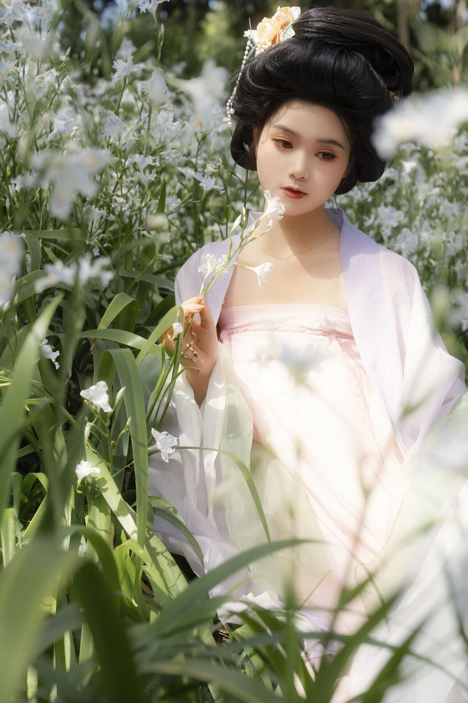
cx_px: 234
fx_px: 1365
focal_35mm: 70
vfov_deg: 28.8
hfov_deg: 19.5
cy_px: 352
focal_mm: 70
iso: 200
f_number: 5
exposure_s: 1/250
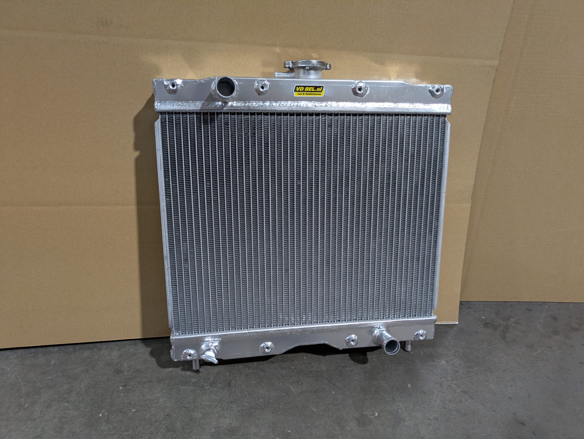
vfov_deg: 54.9
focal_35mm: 25
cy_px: 220
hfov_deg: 69.4
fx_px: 422
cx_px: 292
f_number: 1.89
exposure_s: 1/50
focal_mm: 5.43
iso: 202
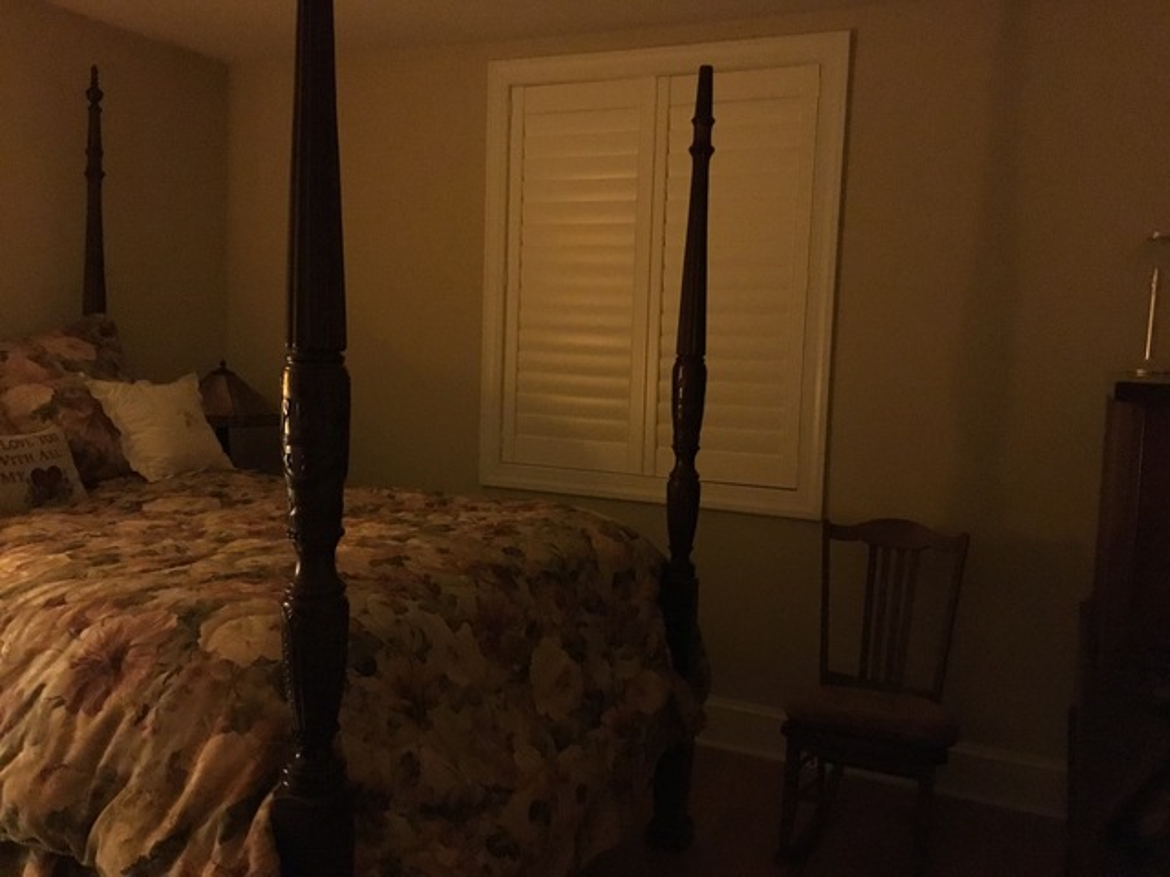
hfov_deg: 58.4
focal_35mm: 31
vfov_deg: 45.4
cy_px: 438
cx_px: 585
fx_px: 1048
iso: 800
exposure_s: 1/15
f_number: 2.4
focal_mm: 3.3
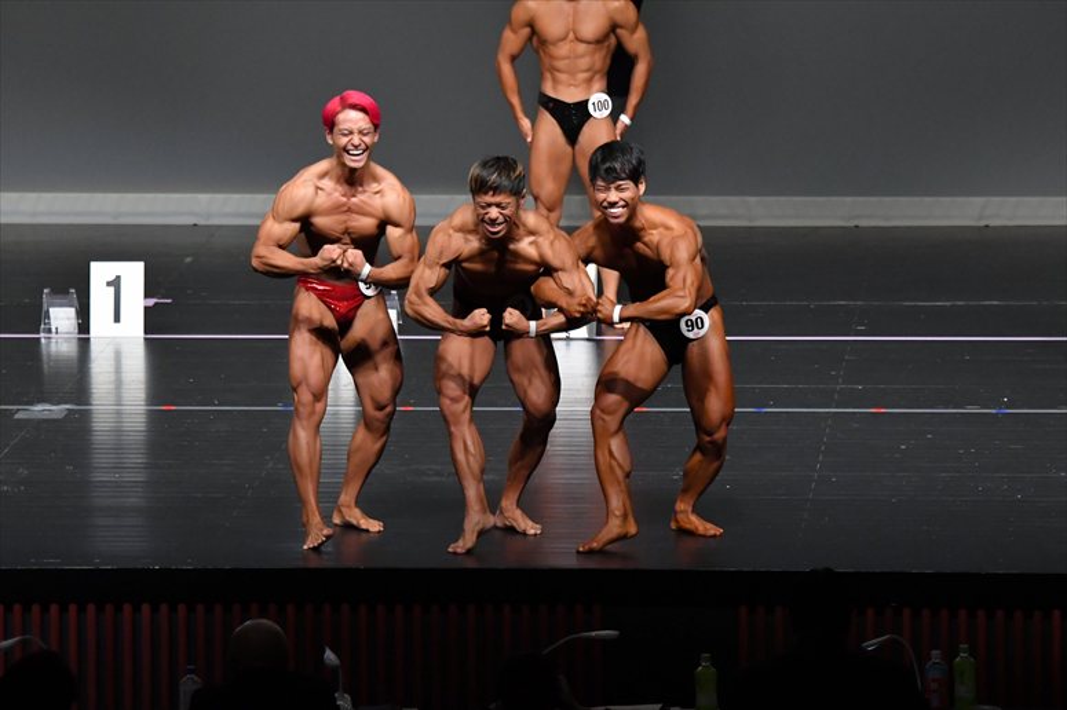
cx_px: 534
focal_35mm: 255
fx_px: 7554
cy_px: 355
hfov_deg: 8.1
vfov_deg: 5.4
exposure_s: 1/400
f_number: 5.6
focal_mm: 170
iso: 5000
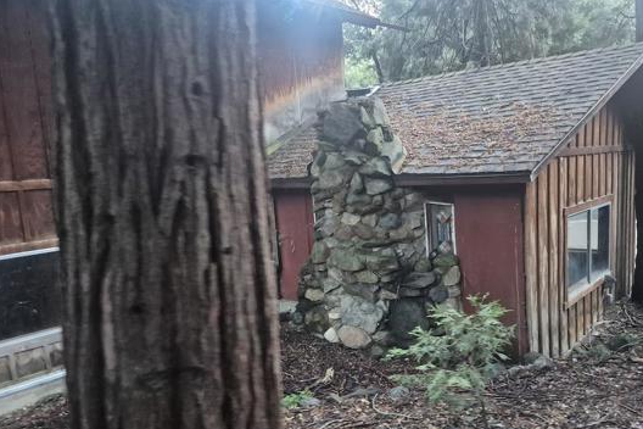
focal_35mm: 29
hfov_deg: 63.1
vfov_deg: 44.9
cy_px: 233
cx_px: 382
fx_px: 518
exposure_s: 1/60
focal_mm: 5.4
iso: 1000
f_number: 1.8
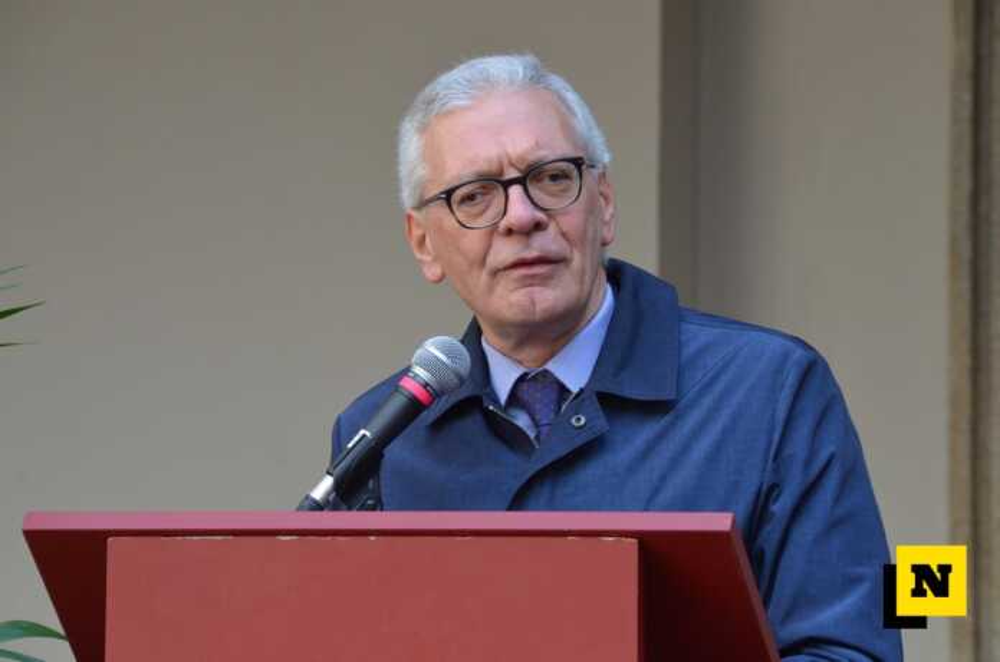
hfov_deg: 6.9
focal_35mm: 300
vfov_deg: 4.6
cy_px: 331
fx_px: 8316
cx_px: 500
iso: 1250
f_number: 11
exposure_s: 1/200
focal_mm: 200
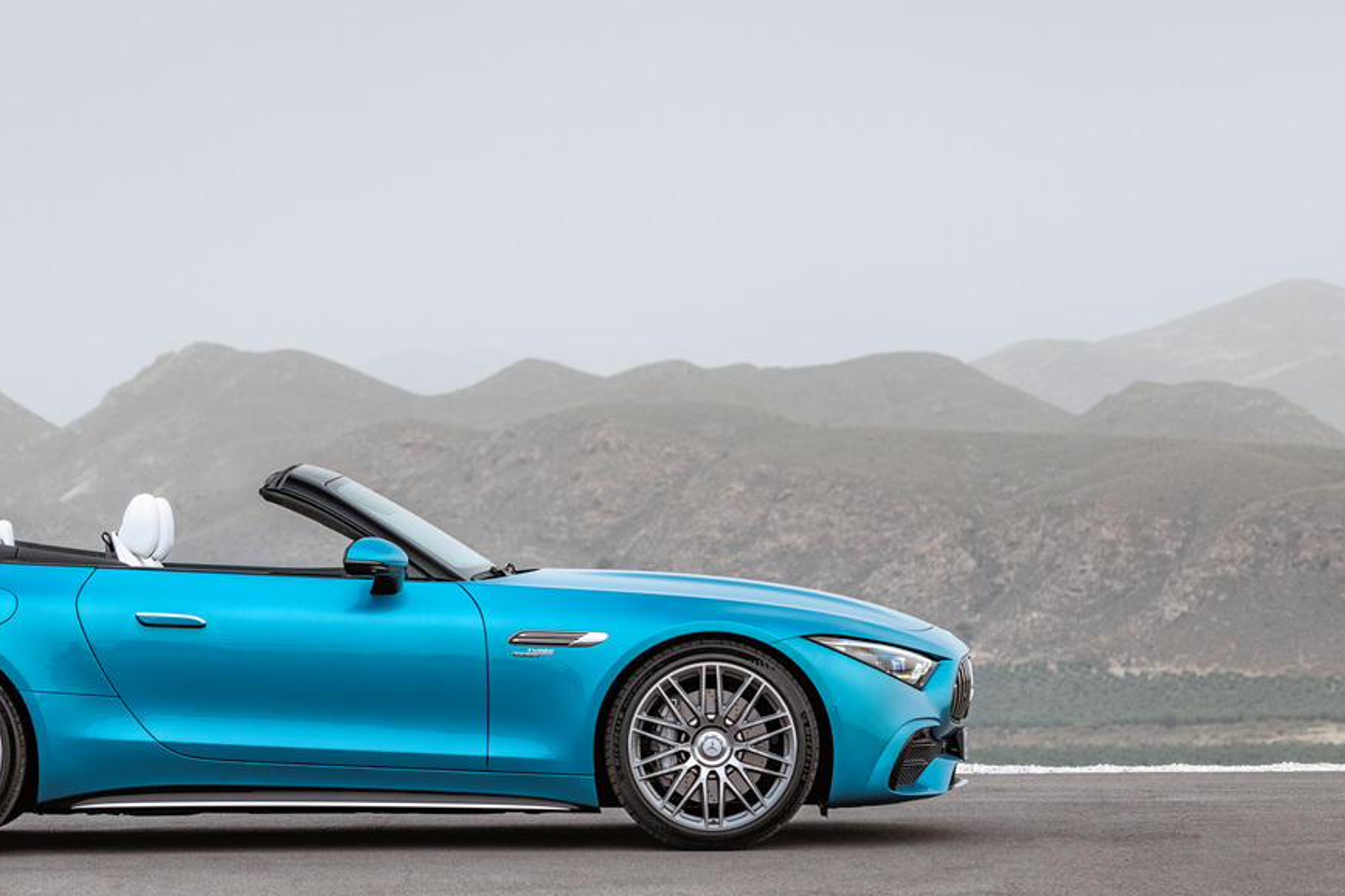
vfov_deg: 8.9
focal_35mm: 155
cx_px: 419
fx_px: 5791
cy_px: 379
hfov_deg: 13.2
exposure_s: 1/15
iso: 200
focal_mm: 105
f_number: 5.6
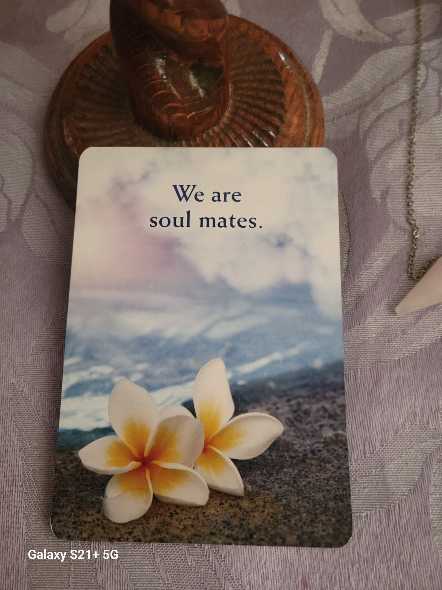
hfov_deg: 49.7
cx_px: 221
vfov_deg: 63.4
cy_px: 295
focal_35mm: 28
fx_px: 477
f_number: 2
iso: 500
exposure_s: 1/15
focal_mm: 5.9
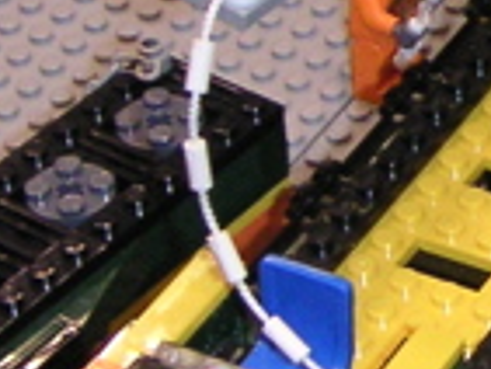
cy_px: 73
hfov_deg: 9.0
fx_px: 3052
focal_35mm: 215
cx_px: 728
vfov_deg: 6.9
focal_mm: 6
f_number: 2.8
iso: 160
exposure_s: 1/45
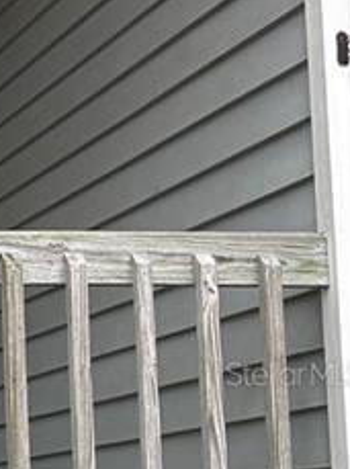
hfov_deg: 10.0
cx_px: -551
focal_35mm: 126
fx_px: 1703
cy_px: 373
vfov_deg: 15.6
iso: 100
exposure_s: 1/121
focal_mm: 6.76
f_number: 1.78
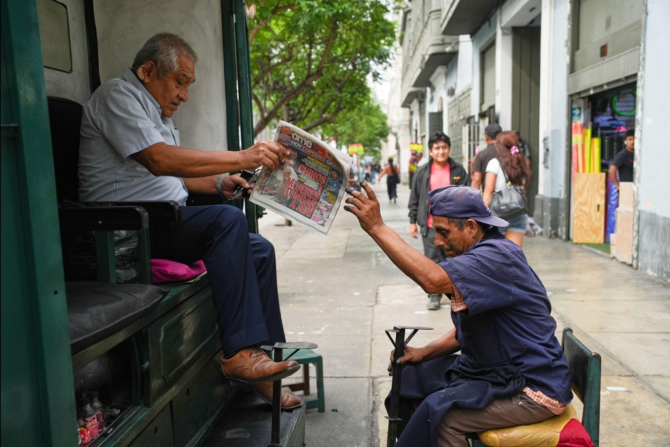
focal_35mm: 35
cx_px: 335
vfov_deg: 37.9
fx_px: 651
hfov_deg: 54.4
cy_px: 224
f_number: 4
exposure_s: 1/2000
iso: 400
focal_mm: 35
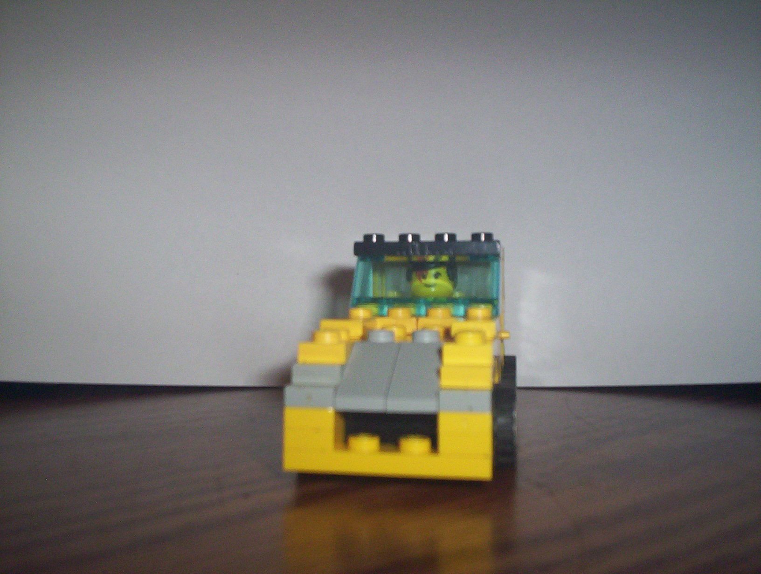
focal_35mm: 38
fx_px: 837
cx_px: 380
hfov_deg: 48.9
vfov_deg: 37.9
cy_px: 287
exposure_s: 1/60
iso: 140
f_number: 4.5
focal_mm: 4.99
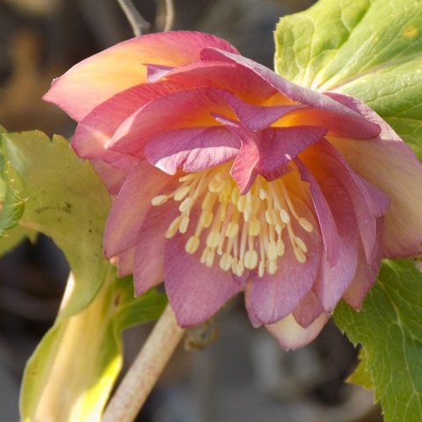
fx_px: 2524
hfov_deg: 9.6
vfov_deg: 9.6
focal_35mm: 183
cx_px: 225
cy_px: 212
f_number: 5.2
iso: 80
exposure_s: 1/30
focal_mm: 27.3
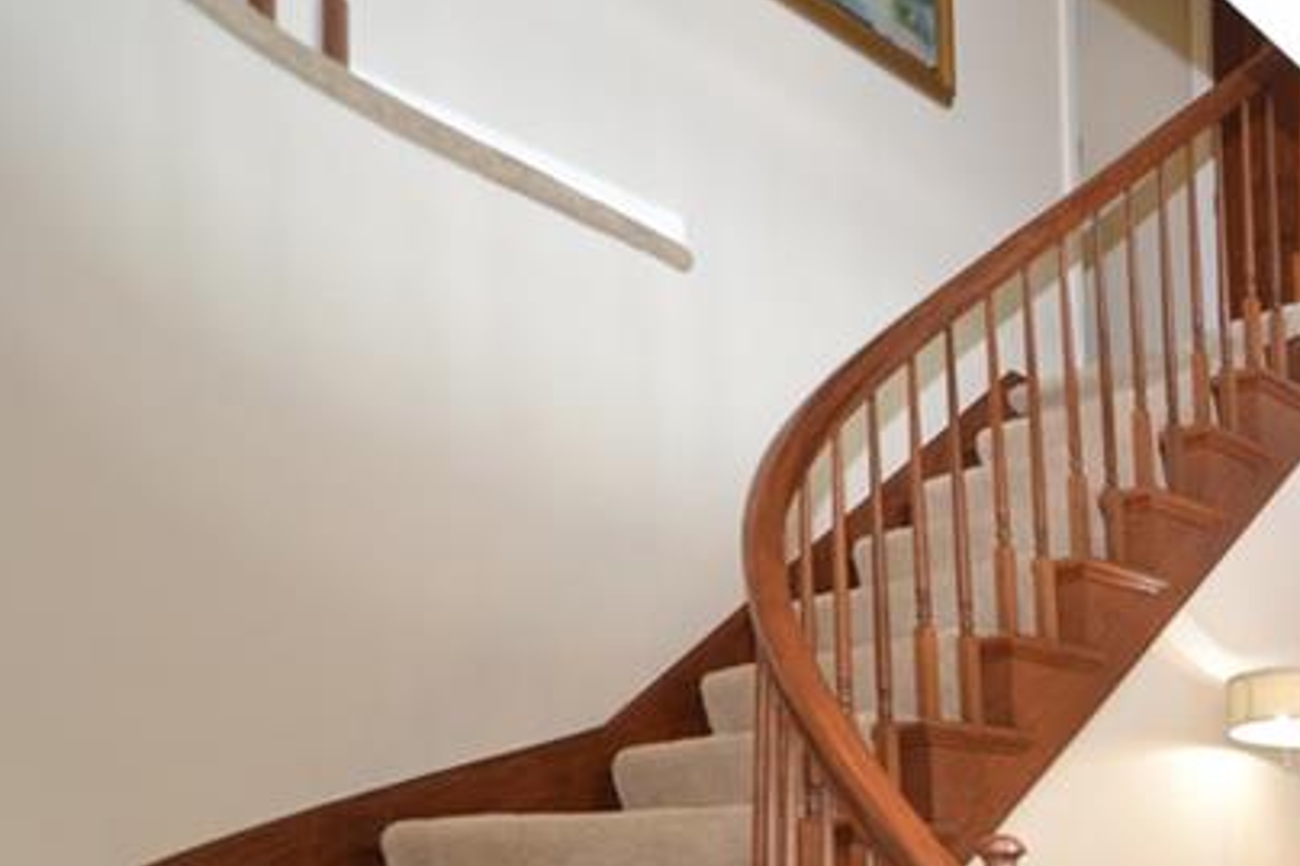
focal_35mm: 38
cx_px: 1480
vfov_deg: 30.7
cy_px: 988
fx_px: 1372
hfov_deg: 39.7
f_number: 3.5
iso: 500
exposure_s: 1/60
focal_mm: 10
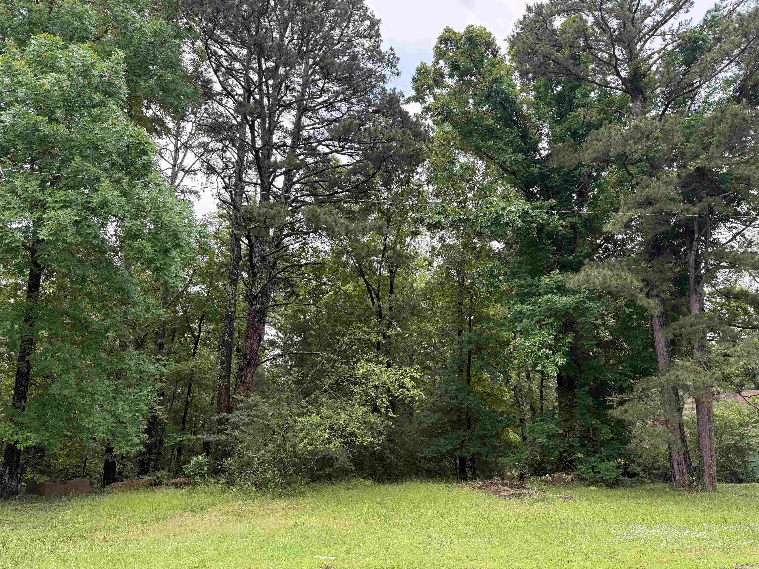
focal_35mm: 24
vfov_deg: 56.8
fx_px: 526
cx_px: 380
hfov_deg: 71.6
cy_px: 284
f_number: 1.78
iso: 100
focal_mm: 6.76
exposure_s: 1/796
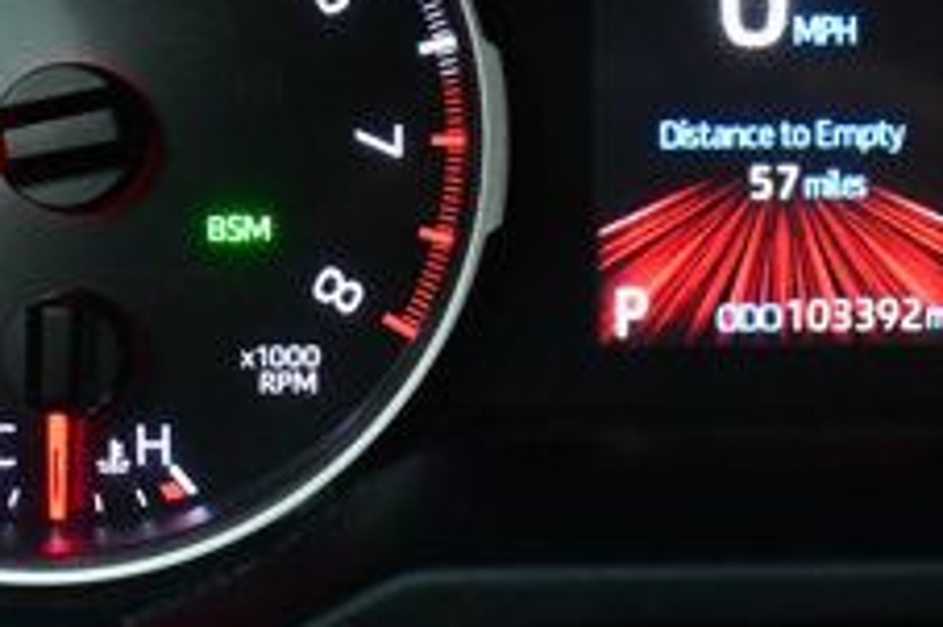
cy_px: 127
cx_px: 748
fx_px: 2513
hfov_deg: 21.0
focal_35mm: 96
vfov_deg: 14.2
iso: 3600
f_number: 3.8
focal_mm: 23
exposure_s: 1/60
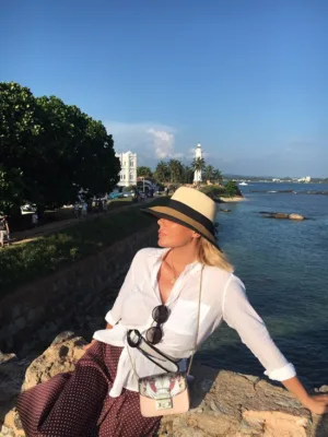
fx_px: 366
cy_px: 218
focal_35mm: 29
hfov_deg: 48.2
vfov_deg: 61.7
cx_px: 164
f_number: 2.2
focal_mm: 4.15
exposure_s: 1/2262
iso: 25
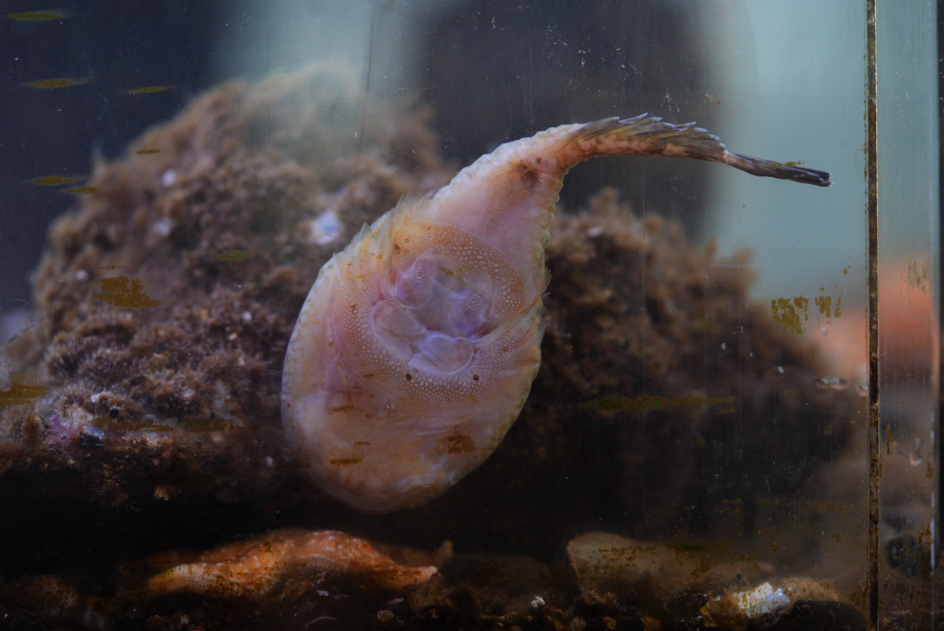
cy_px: 316
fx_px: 2362
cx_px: 472
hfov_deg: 22.6
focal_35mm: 90
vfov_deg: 15.2
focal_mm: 90
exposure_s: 1/400
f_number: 2.8
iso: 640
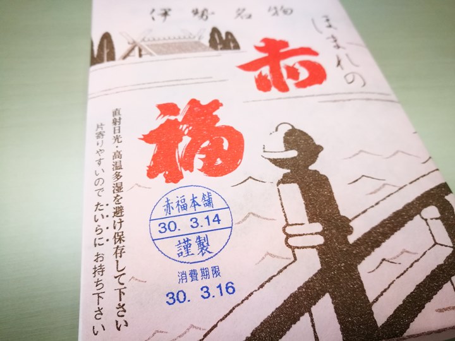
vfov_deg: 51.4
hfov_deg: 65.3
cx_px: 228
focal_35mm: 27
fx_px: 355
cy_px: 170
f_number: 2.2
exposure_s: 1/30
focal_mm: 4.5
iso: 200
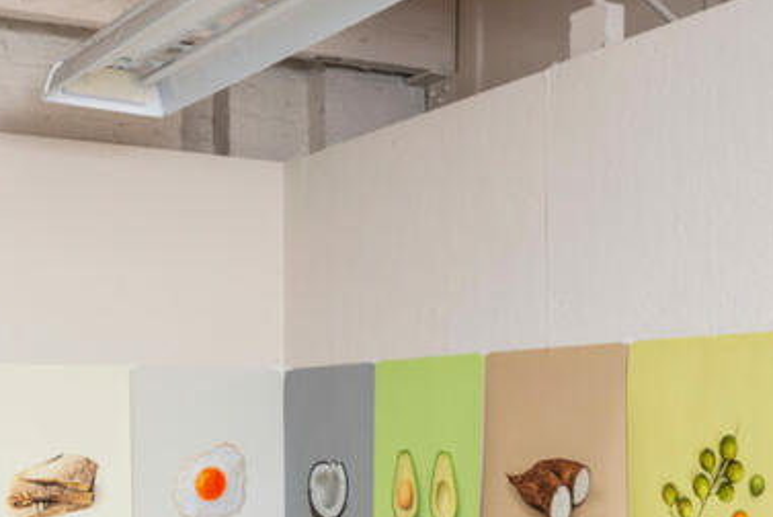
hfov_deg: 32.3
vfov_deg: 20.9
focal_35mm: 62
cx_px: 314
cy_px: 562
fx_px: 1332
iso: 400
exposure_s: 1/125
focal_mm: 26
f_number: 8
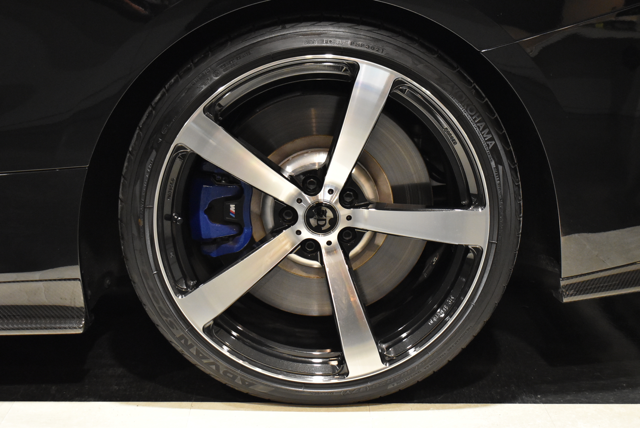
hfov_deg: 36.8
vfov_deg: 25.1
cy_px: 214
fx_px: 961
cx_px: 320
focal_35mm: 54
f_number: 4.8
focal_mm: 36
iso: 3600
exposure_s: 1/60
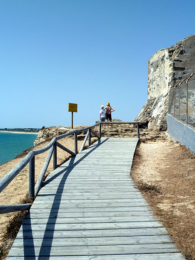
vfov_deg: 46.8
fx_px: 300
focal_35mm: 40
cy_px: 130
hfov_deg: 36.0
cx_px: 98
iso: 80
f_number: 6.3
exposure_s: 1/500
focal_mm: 6.5
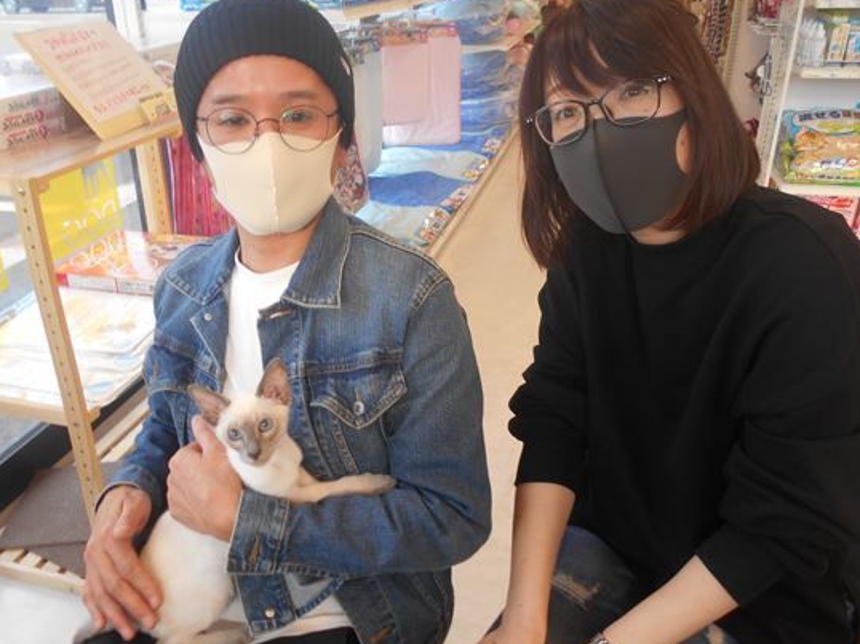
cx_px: 427
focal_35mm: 29
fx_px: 720
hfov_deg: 61.7
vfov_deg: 48.2
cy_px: 297
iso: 80
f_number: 3.2
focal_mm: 4.6
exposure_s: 1/30
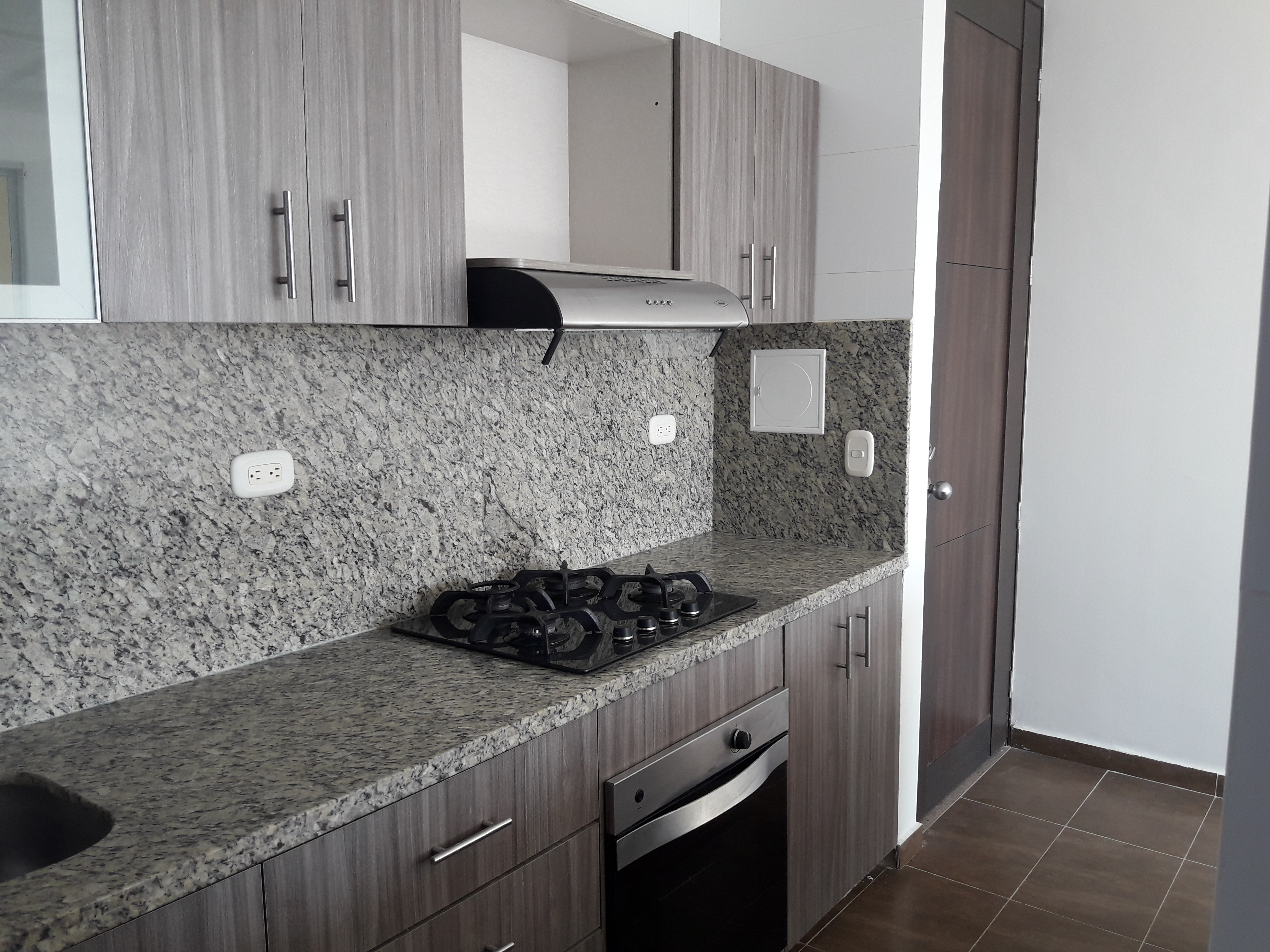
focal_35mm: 28
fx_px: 1027
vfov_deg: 49.7
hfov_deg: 63.4
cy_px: 476
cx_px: 635
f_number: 1.9
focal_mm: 3.7
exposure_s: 1/120
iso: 50
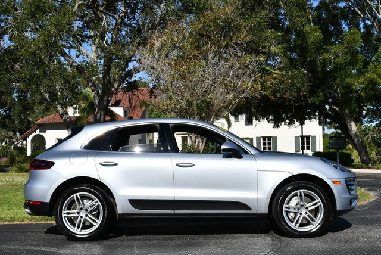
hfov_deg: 39.6
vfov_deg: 27.0
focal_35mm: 50
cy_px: 128
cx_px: 190
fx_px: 530
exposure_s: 1/400
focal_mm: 25
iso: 100
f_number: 10
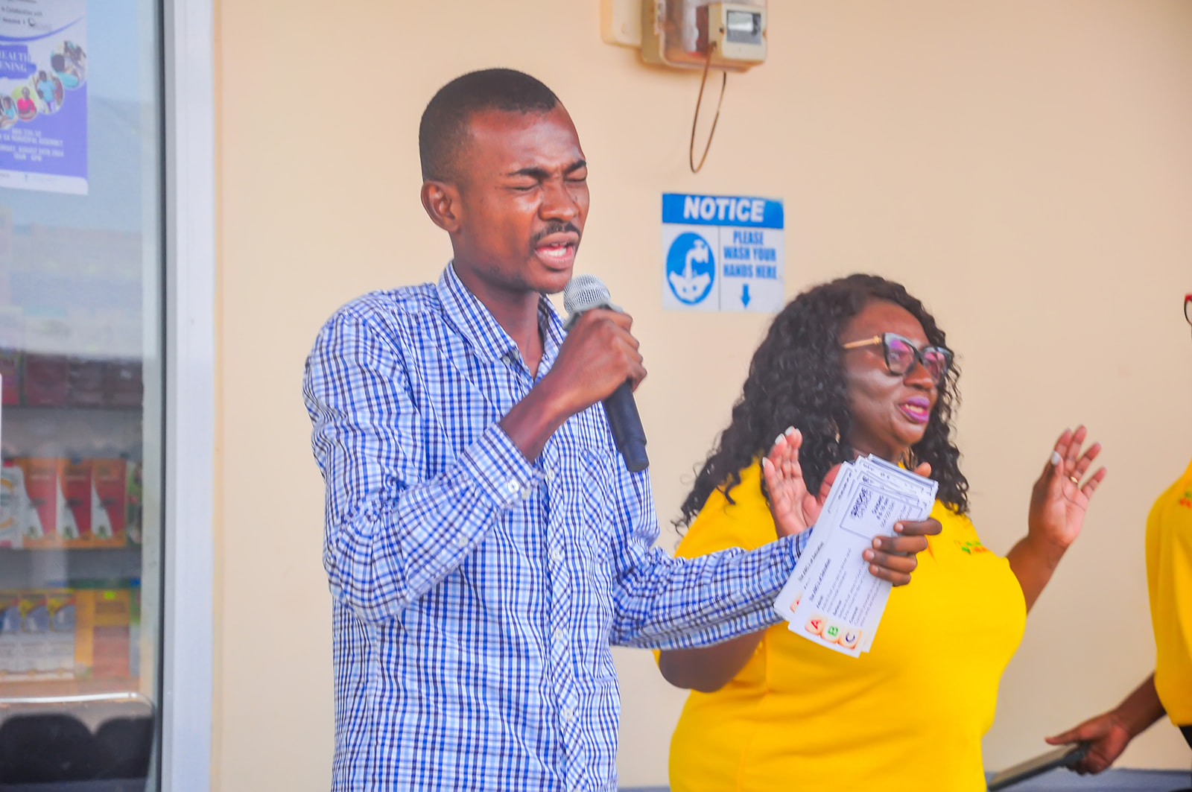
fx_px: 3969
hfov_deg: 17.1
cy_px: 396
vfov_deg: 11.4
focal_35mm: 120
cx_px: 596
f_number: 5.3
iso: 360
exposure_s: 1/60
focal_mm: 80
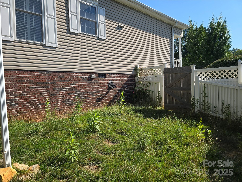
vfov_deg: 58.9
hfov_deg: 73.9
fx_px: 161
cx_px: 121
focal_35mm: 23
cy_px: 91
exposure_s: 1/574
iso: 12
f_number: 1.7
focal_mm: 6.3
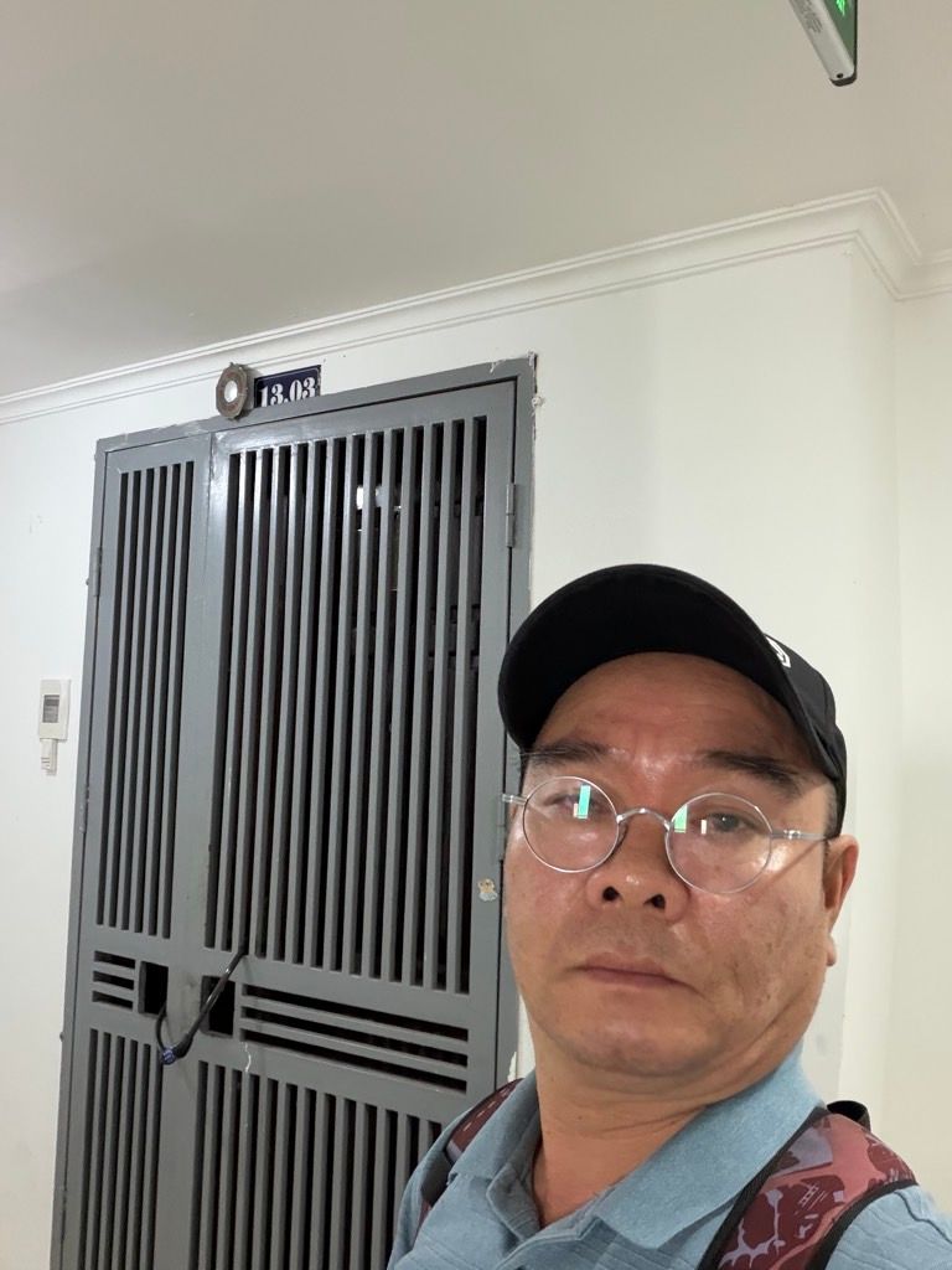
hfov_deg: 46.8
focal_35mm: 30
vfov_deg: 60.0
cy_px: 635
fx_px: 1100
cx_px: 476
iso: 640
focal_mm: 2.71
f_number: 1.9
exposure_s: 1/25
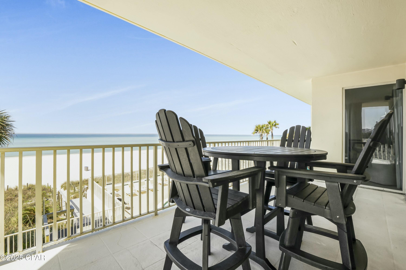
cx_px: 203
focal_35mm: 15
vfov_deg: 77.3
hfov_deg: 100.4
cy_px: 135
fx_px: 169
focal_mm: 10
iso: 200
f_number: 9.5
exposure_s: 1/125
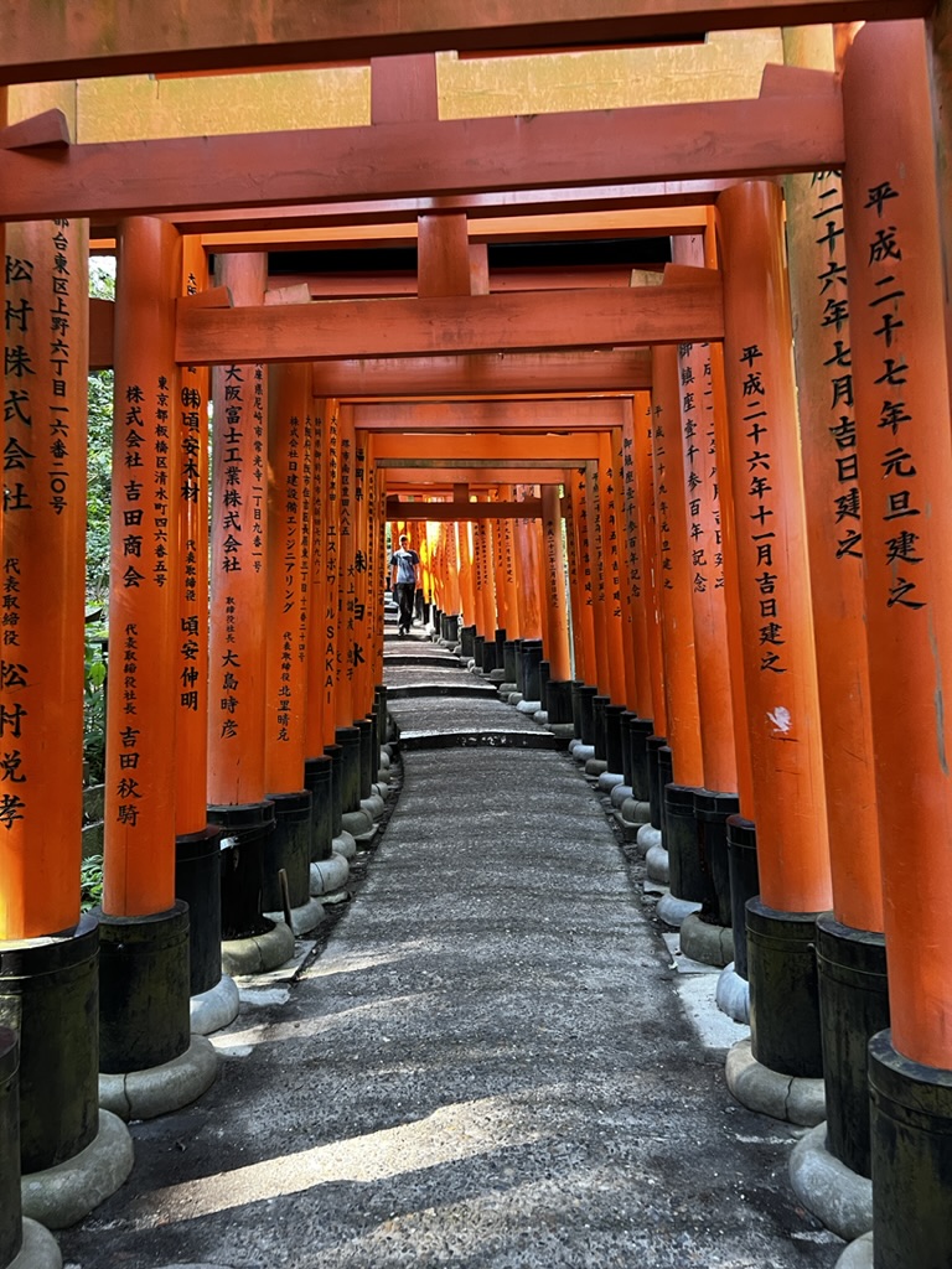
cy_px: 634
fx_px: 953
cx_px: 476
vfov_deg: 67.3
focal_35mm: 26
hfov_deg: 53.1
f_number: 1.5
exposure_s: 1/98
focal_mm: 5.7
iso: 125
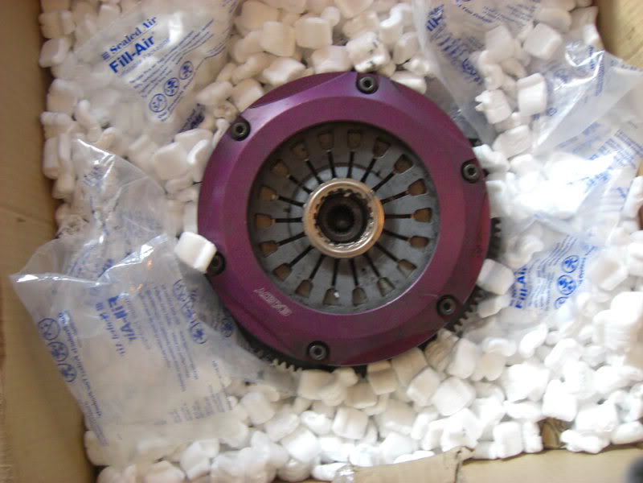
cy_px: 242
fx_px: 706
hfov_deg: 49.0
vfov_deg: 37.7
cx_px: 322
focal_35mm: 38
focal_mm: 7.9
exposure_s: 1/40
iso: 400
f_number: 2.8
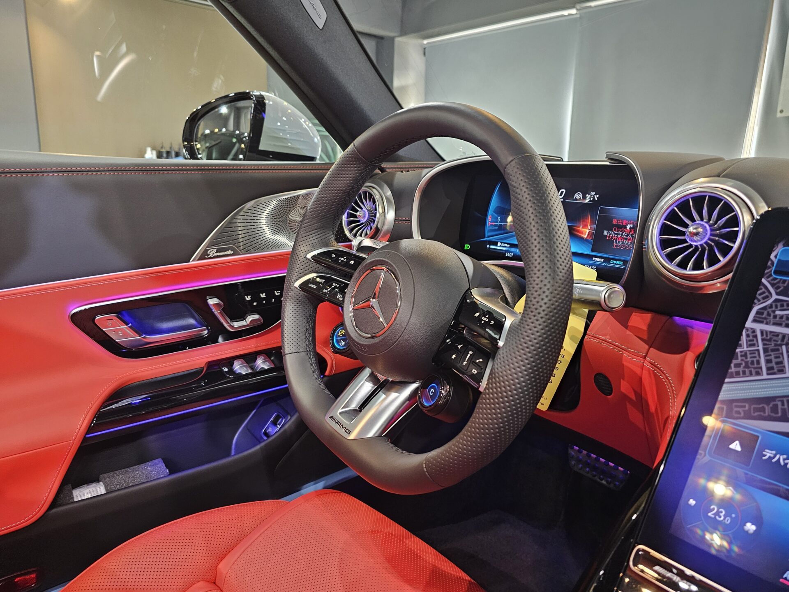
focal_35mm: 23
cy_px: 296
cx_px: 394
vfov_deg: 58.9
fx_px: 524
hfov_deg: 73.9
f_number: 1.7
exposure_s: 1/50
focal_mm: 6.3
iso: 800
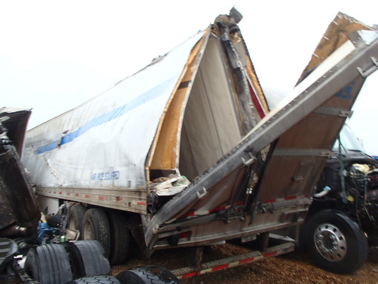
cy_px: 142
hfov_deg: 63.4
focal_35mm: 28
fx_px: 306
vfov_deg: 49.7
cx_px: 189
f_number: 3.9
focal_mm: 5
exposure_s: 1/30
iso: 200
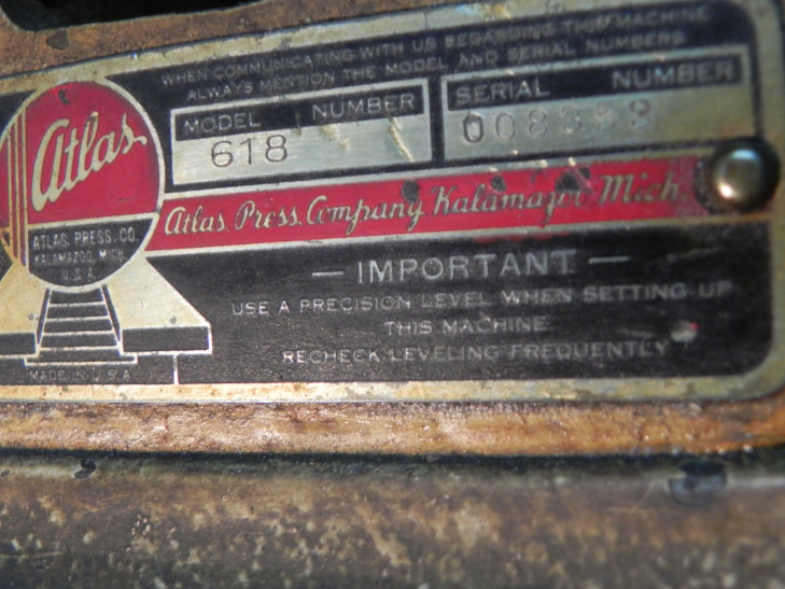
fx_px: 930
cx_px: 392
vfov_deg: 35.1
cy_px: 294
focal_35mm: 41
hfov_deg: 45.8
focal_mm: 7.3
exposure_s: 1/25.8
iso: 400
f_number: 3.2
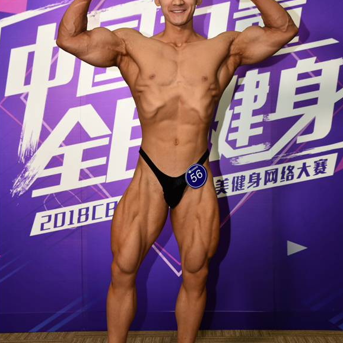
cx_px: 175
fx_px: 830
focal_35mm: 74
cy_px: 137
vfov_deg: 23.3
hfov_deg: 23.4
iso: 800
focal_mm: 56
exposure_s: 1/160
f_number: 4
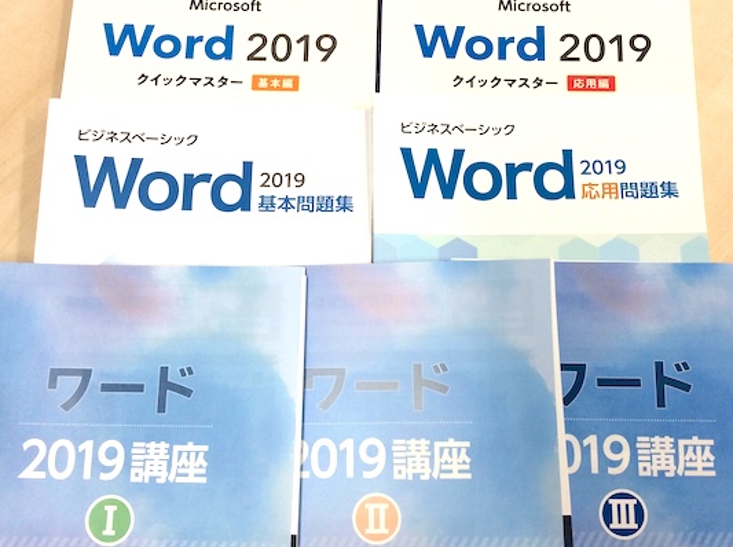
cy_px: 267
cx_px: 371
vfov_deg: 36.7
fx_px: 825
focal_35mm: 39
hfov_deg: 47.9
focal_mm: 3.3
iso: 40
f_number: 2.4
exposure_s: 1/60
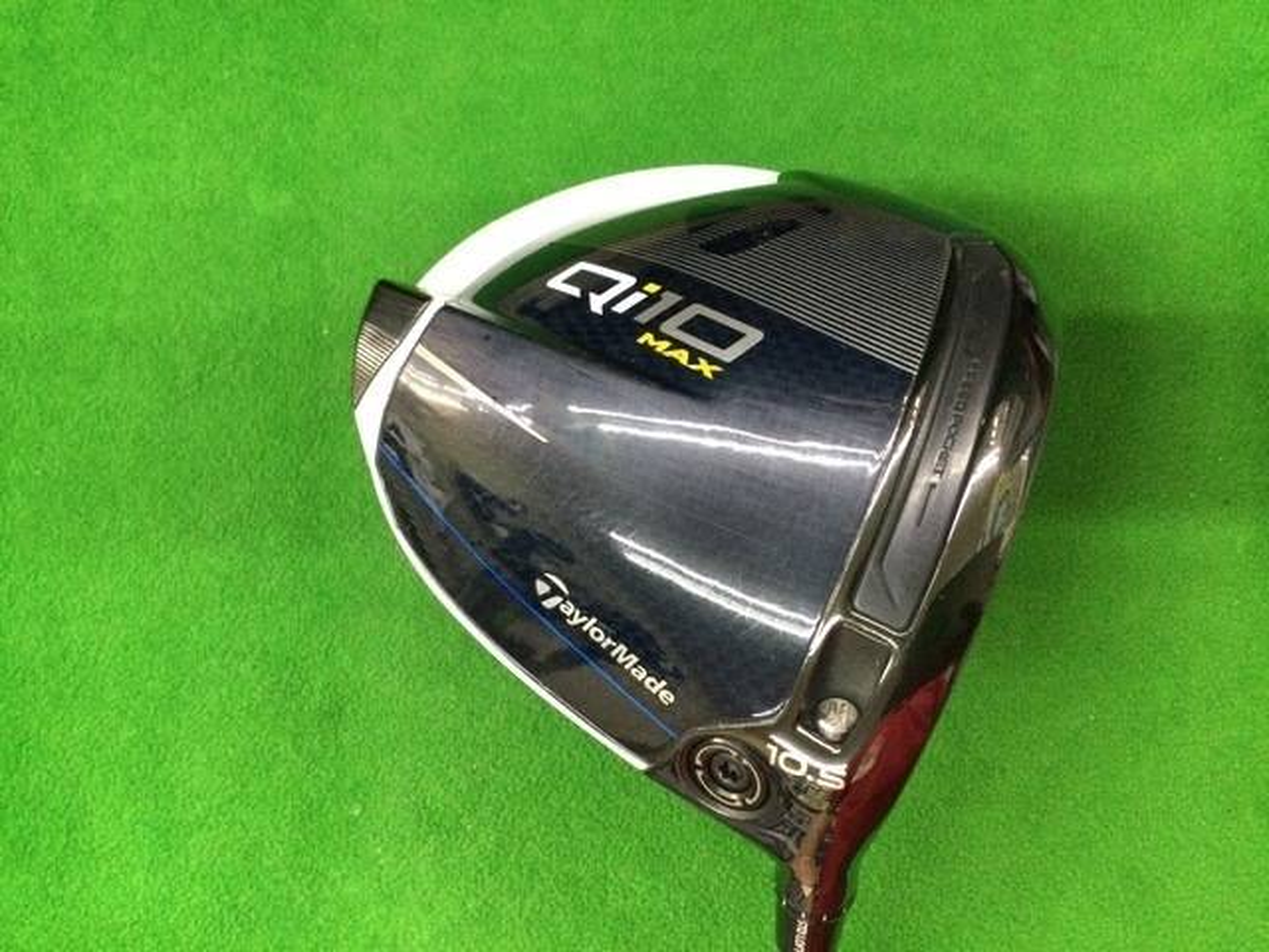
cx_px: 634
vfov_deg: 45.4
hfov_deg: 58.4
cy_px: 476
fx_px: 1136
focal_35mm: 31
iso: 200
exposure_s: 1/30
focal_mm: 3.3
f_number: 2.4
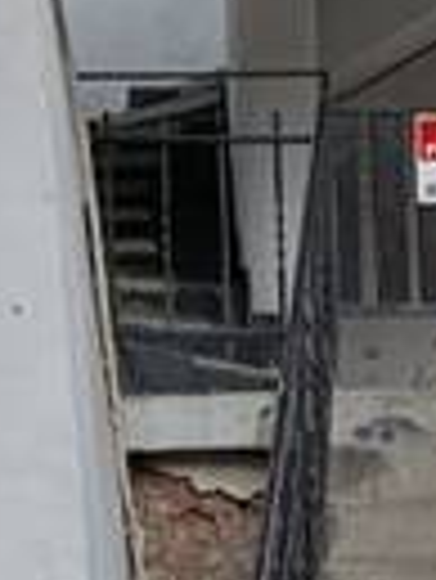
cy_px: 607
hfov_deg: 12.9
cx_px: 432
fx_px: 1911
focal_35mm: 114
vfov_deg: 16.8
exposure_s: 1/100
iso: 50
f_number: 1.65
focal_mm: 6.11
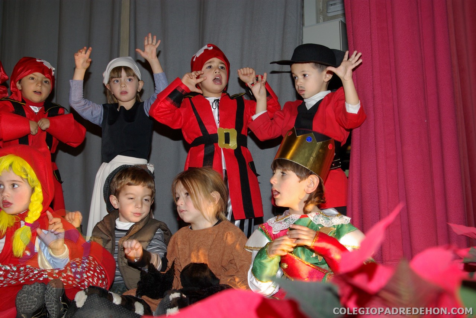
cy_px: 159
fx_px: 576
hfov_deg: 44.9
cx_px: 238
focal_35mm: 44
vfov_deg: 30.9
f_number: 6.7
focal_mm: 29
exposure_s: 1/45
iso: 400
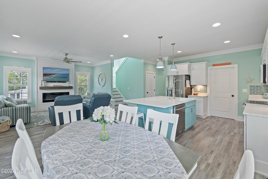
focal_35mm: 15
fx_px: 112
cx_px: 134
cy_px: 90
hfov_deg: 100.4
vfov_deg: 77.3
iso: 100
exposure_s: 1/10
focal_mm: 10
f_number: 4.5
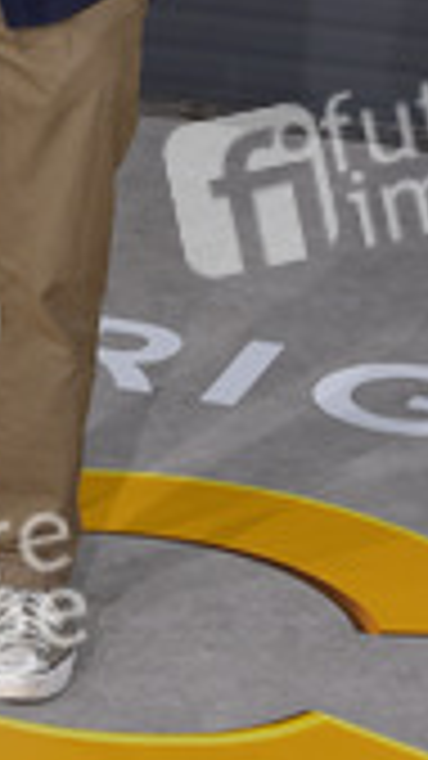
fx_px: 2402
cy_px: -54
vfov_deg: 17.5
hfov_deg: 10.1
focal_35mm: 119
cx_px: -11
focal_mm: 48
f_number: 6.3
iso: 320
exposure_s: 1/250
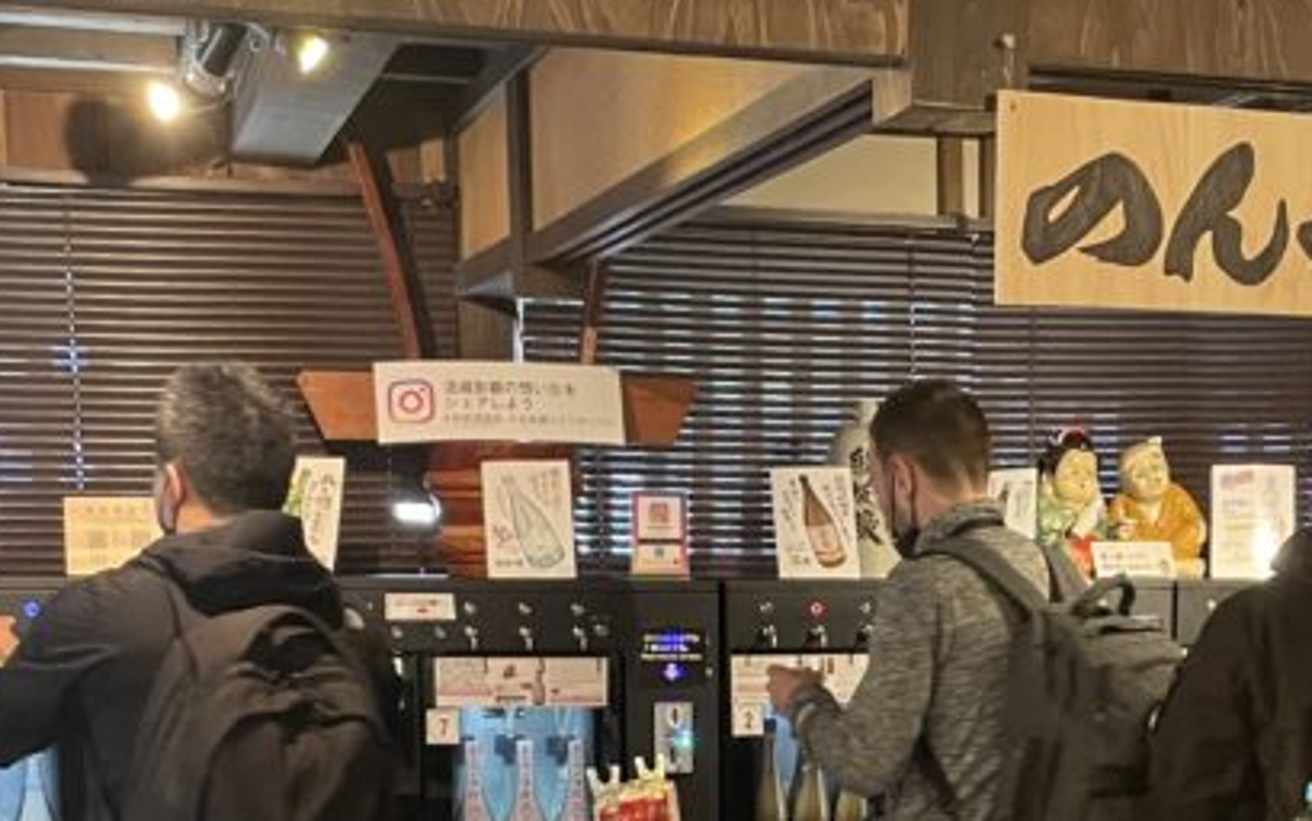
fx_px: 2468
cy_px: 952
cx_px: 930
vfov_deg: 18.1
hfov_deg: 29.4
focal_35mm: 69
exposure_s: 1/40
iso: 400
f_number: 1.6
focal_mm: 4.2
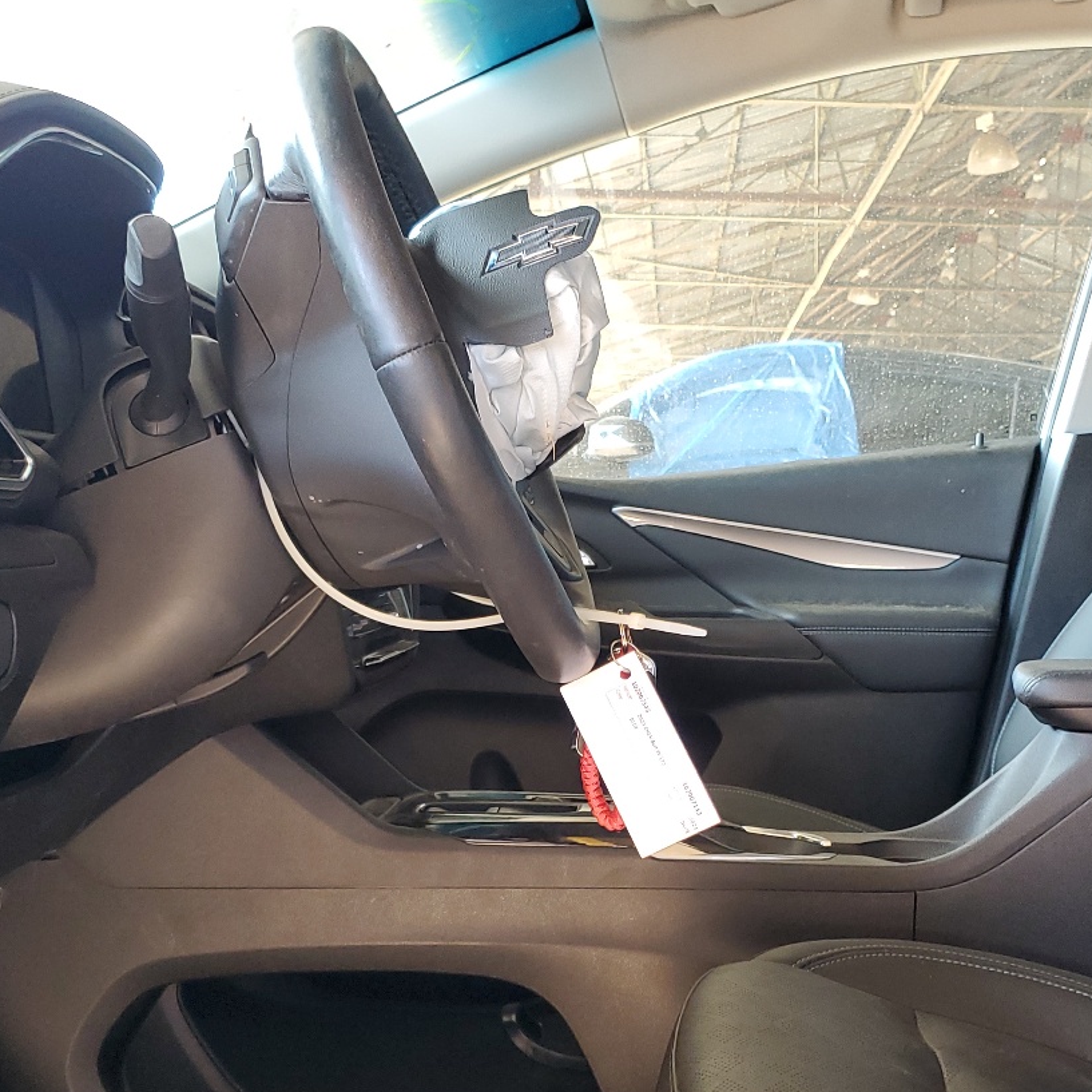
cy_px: 751
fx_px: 1606
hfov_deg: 37.5
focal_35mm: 45
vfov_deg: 37.0
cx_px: 596
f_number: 1.5
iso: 93
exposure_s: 1/60.2
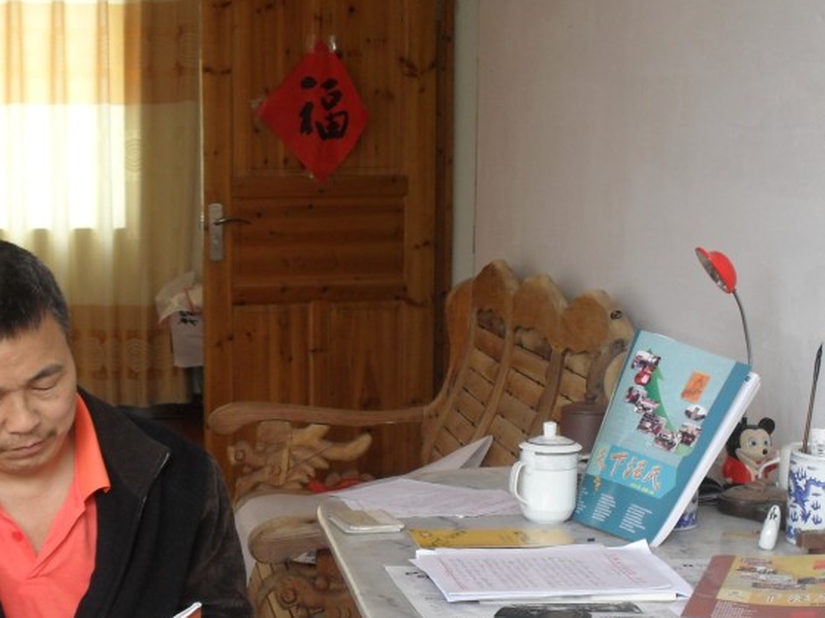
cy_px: 544
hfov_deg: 25.3
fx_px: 1835
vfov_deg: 18.8
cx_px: 362
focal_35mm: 77
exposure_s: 1/30
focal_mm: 7.5
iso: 100
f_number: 3.6
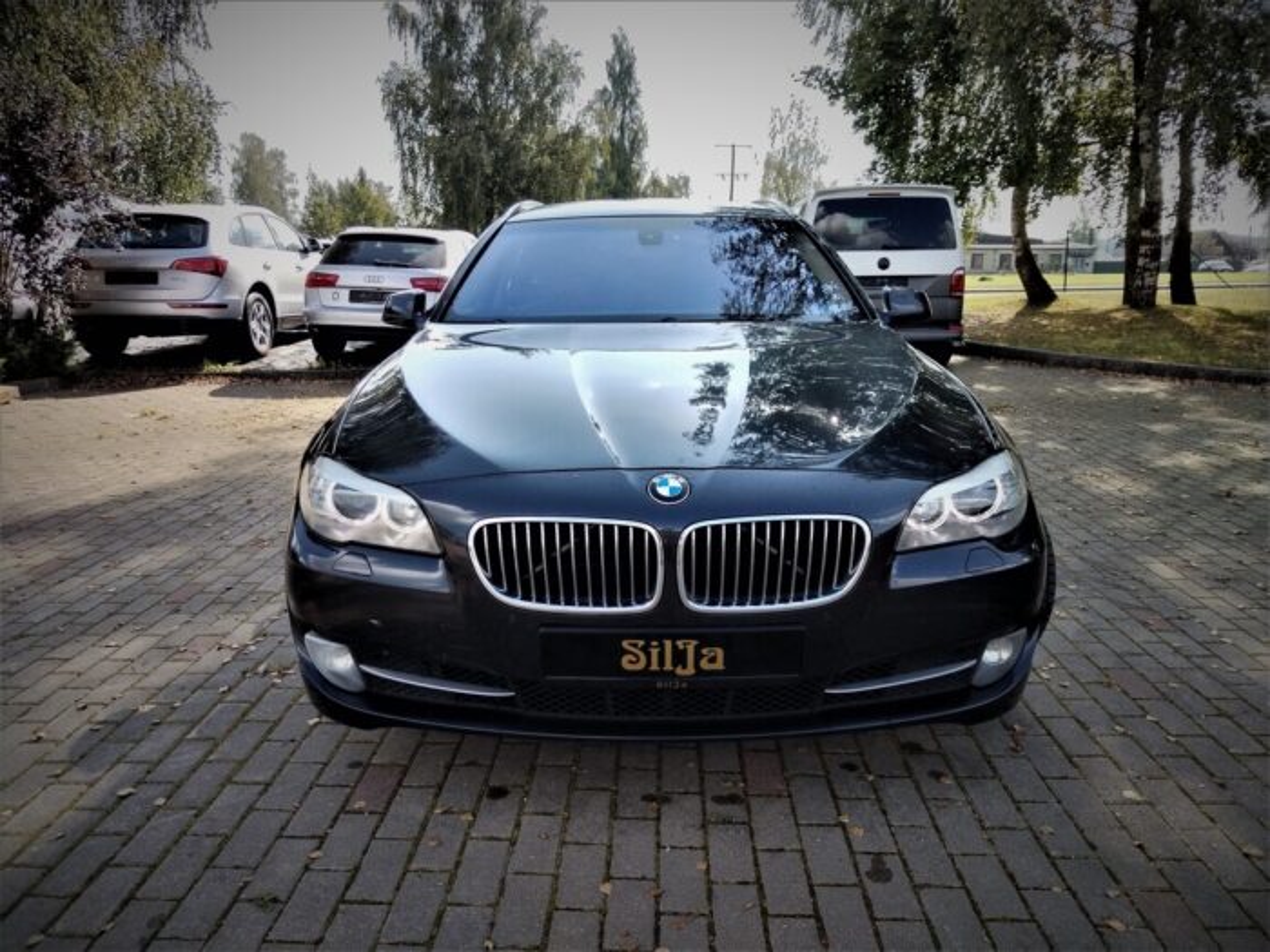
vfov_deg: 53.1
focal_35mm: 26
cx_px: 635
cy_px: 476
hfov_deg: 67.3
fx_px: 954
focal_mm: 4.75
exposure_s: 1/528
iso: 100
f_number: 1.8
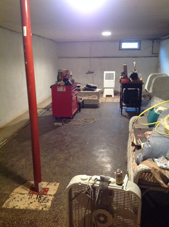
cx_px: 84
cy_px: 114
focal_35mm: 35
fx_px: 228
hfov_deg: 40.6
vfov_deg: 52.7
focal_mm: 4.28
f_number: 2.4
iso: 500
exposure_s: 1/15
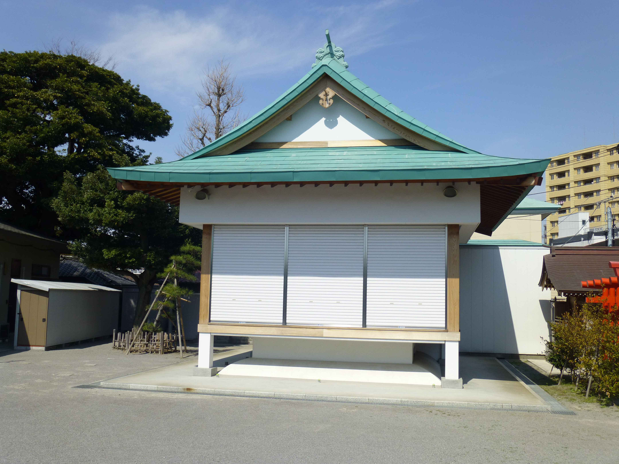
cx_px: 310
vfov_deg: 41.8
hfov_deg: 54.0
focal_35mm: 34
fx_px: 608
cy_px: 232
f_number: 10
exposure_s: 1/250
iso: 100
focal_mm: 6
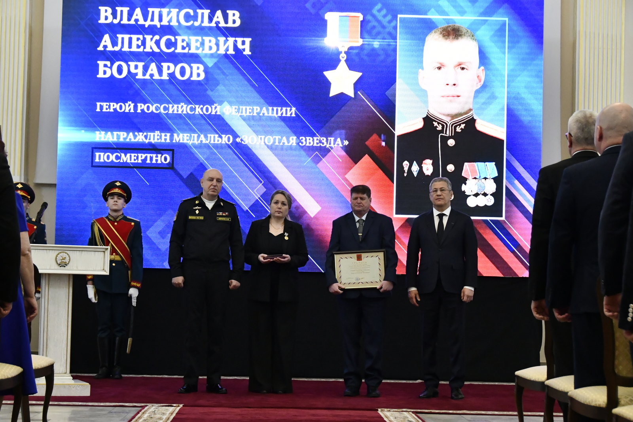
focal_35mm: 82
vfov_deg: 16.7
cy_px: 211
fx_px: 1442
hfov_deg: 24.8
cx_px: 316
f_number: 8
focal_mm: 55
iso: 6400
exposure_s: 1/250
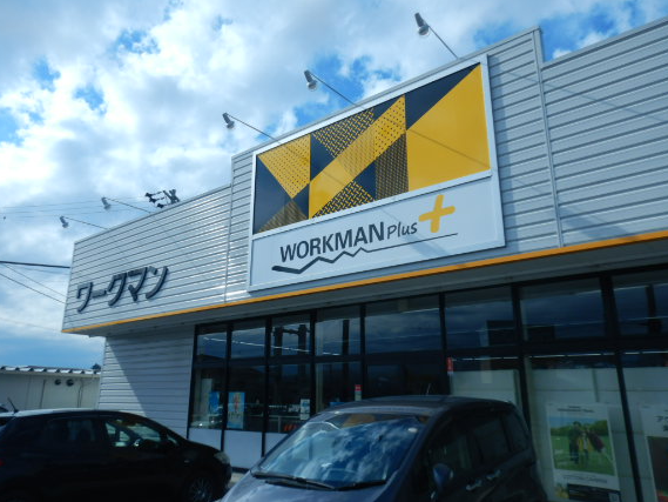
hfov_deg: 65.2
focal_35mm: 27
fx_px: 521
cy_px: 233
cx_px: 306
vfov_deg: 51.3
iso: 125
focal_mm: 4.3
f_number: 8.2
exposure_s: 1/400
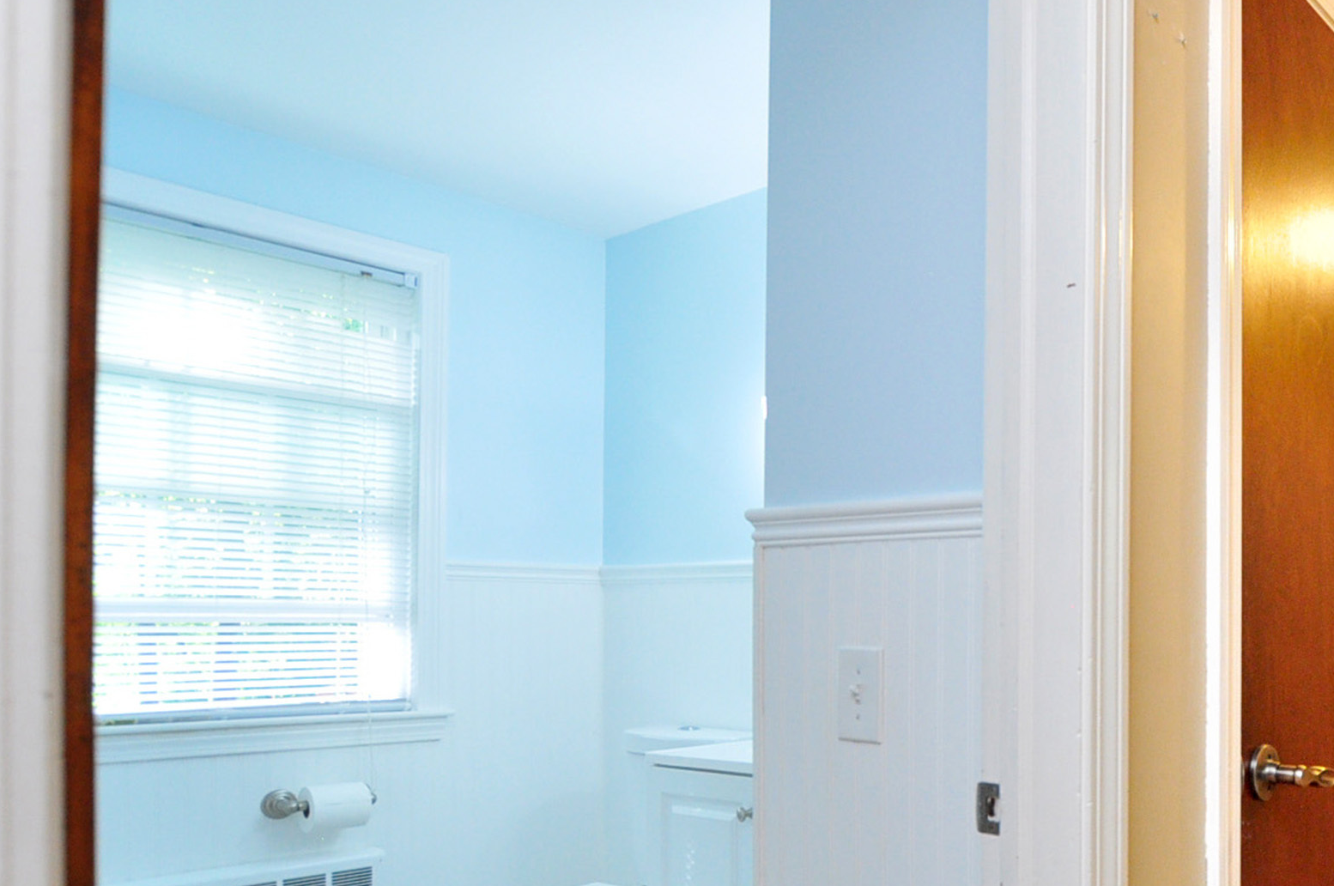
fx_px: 1036
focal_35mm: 28
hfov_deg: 56.3
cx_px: 1207
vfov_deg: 45.3
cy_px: 617
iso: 1000
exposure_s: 1/30
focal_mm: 10
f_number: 4.5
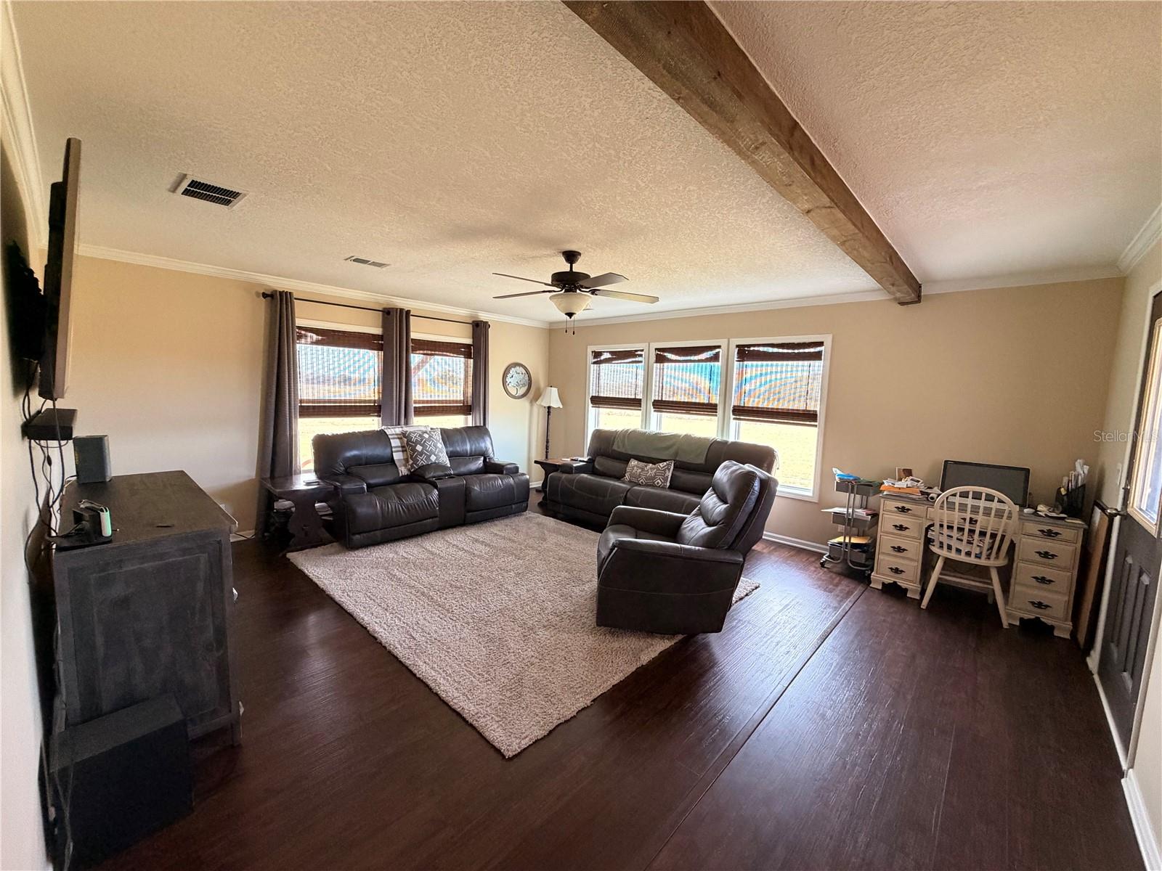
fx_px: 470
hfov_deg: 102.1
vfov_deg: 85.7
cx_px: 581
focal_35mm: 14
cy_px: 436
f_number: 2.2
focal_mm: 2.22
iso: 400
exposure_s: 1/60
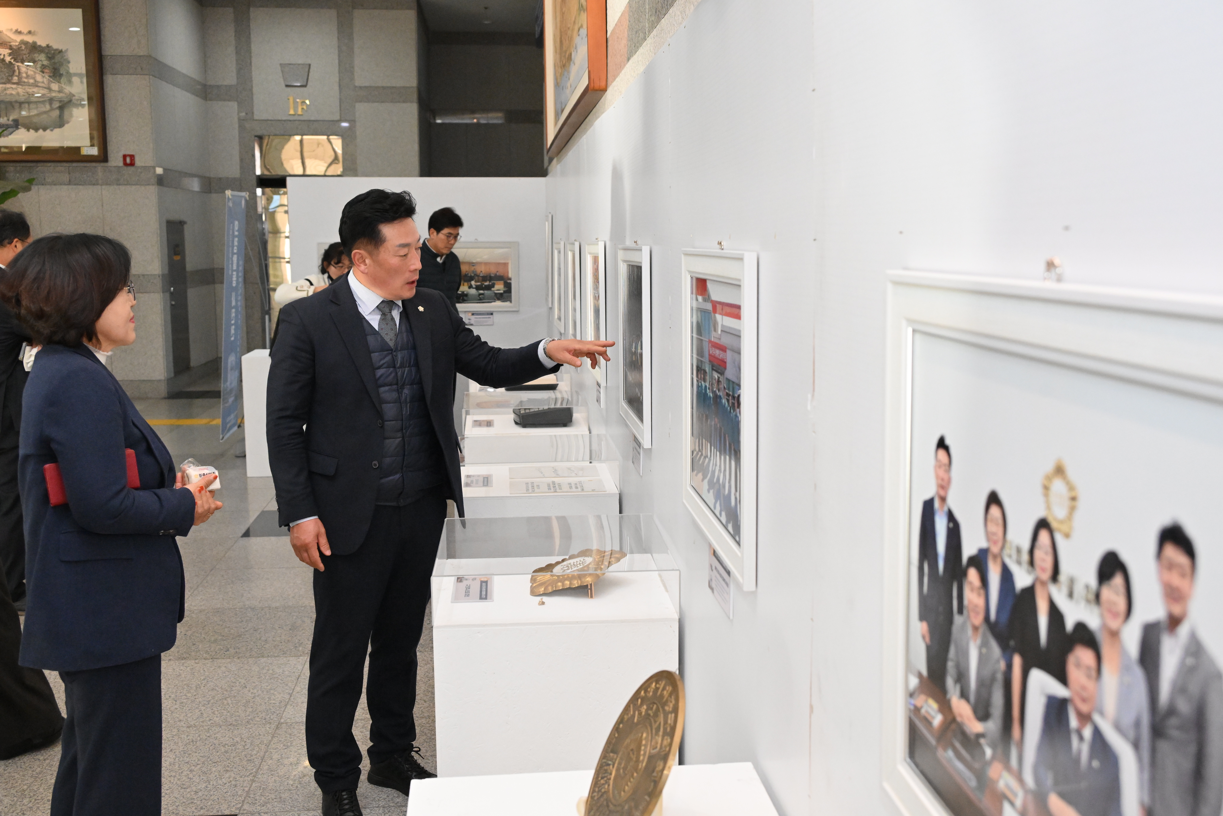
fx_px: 1223
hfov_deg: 53.1
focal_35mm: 36
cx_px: 612
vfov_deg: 36.9
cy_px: 408
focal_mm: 36
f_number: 6.3
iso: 5000
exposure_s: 1/250
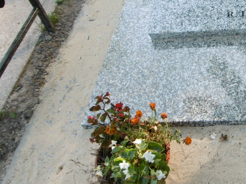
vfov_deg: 25.9
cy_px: 61
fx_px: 398
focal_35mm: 56
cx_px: 233
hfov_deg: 32.2
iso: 100
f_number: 3.1
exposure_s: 1/125
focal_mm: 4.3
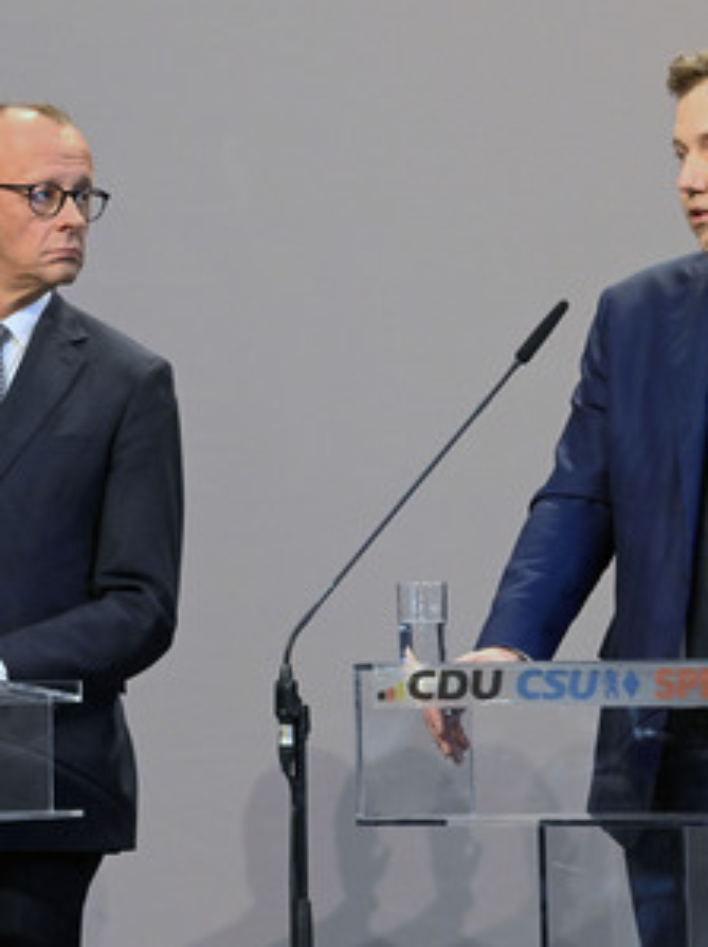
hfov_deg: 5.7
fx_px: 7155
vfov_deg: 7.6
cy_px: 474
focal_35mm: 262
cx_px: 335
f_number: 8
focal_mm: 180
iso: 12800
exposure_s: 1/640
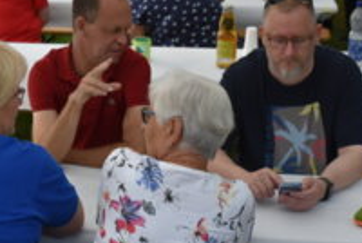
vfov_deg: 14.3
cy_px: 106
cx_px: 186
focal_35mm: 96
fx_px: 967
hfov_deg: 21.2
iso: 720
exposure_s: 1/1000
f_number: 4
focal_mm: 32
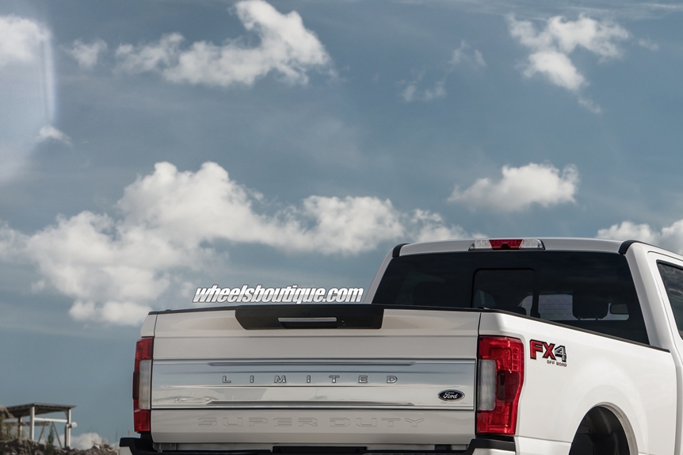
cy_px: 373
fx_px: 2958
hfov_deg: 13.1
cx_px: 593
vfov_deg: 8.8
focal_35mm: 156
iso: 100
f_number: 6.3
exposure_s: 1/400
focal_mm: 70
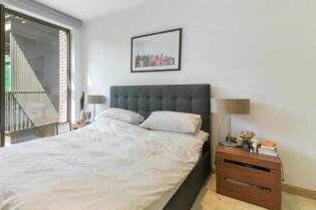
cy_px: 80
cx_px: 112
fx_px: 158
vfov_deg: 66.4
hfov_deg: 87.6
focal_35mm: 18
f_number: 16
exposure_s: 1/5
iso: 200
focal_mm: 12
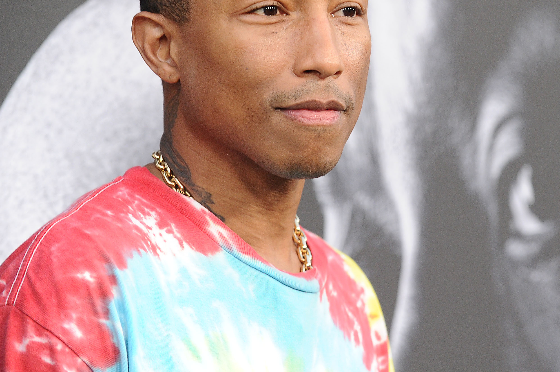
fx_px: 3078
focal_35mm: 198
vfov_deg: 6.9
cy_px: 65
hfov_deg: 10.4
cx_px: 414
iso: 2000
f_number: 3.5
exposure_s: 1/400
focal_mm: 116
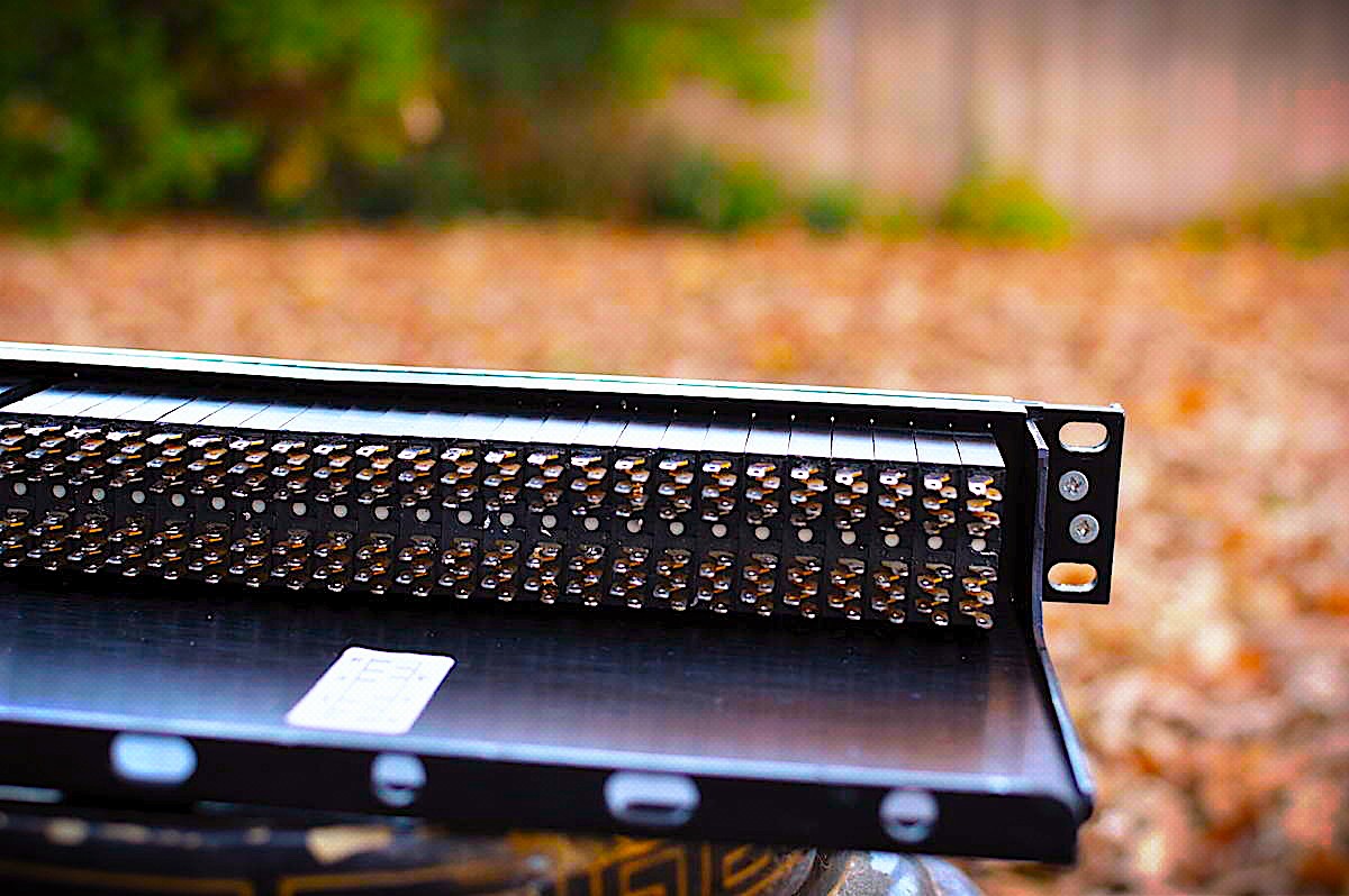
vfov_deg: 25.7
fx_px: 1966
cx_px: 674
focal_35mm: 52
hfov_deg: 37.9
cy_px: 448
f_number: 4.5
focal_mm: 35
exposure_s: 1/80
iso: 400
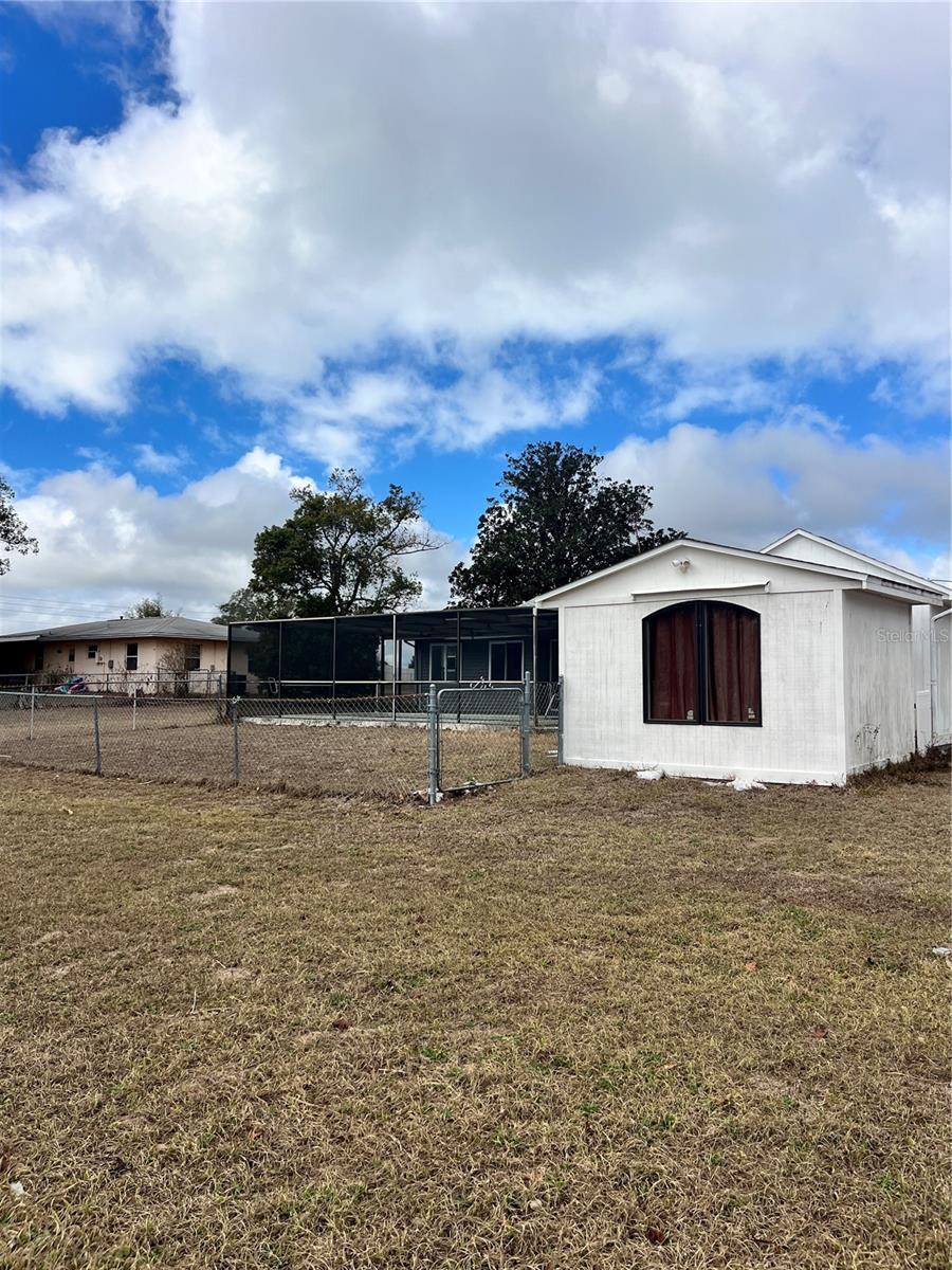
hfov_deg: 53.1
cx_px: 476
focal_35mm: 26
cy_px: 635
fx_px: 953
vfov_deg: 67.3
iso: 50
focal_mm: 5.1
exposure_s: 1/4651
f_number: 1.6
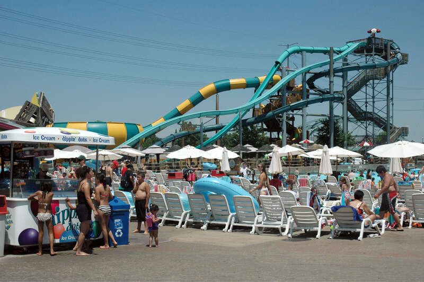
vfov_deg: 26.4
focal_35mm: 51
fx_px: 600
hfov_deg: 38.9
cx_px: 212
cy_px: 141
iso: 800
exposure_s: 1/800
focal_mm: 34
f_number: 14
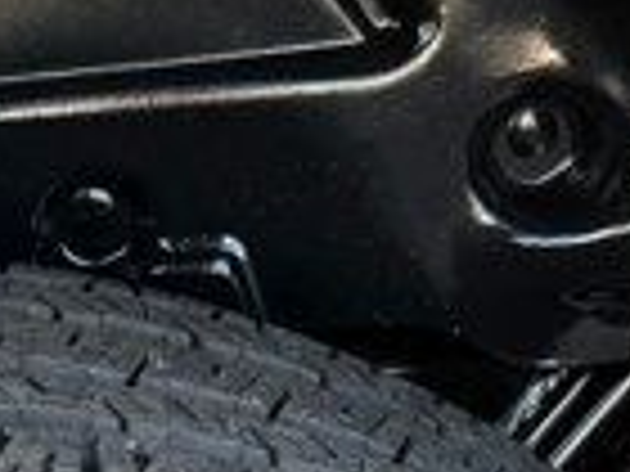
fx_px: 3185
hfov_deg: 11.1
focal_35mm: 175
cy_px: 917
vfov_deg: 8.1
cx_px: -94
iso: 64
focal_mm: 6.76
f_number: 1.78
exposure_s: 1/121
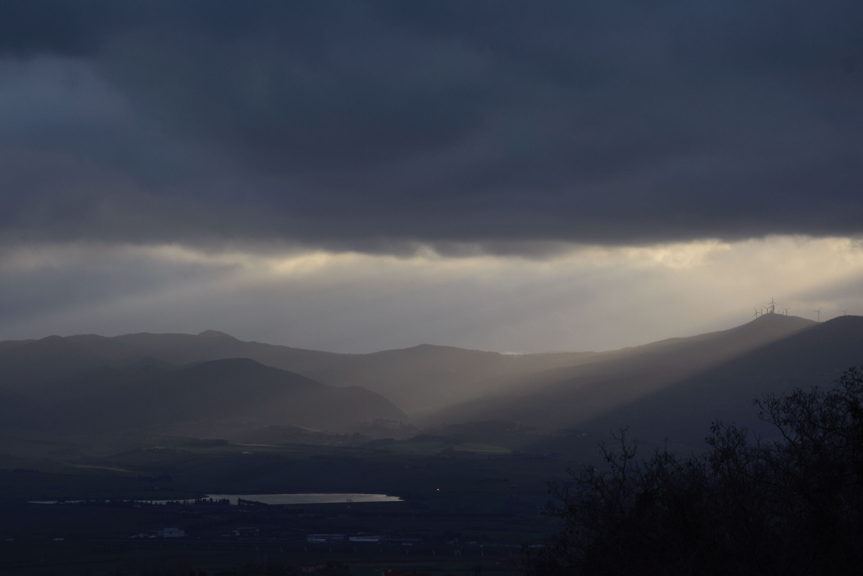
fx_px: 2517
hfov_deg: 19.5
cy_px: 288
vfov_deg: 13.0
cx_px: 432
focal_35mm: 105
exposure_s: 1/125
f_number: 8
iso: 100
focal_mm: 70
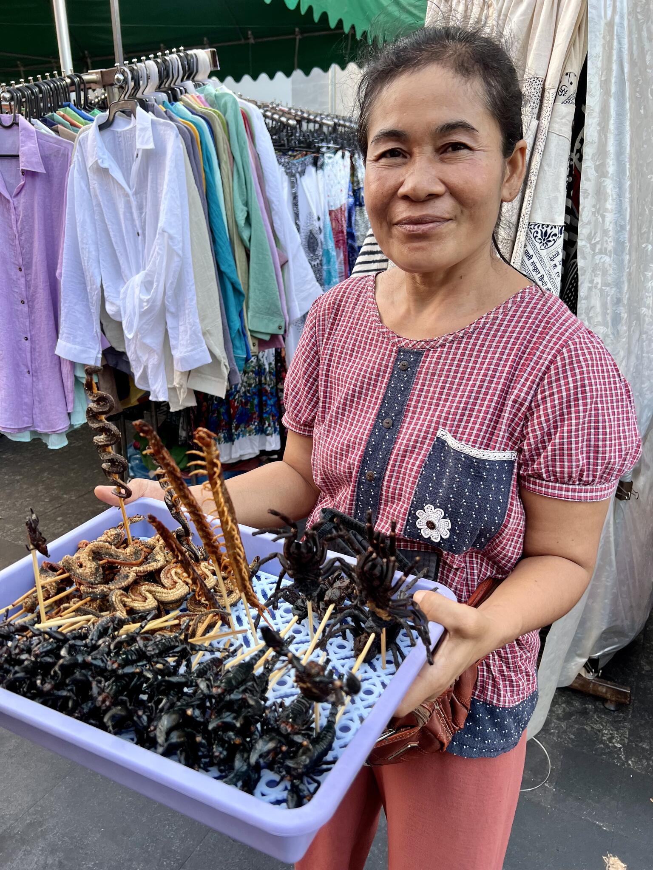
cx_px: 326
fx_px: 654
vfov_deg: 67.3
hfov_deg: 53.1
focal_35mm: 26
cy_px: 435
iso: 80
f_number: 1.5
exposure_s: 1/100
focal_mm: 5.7
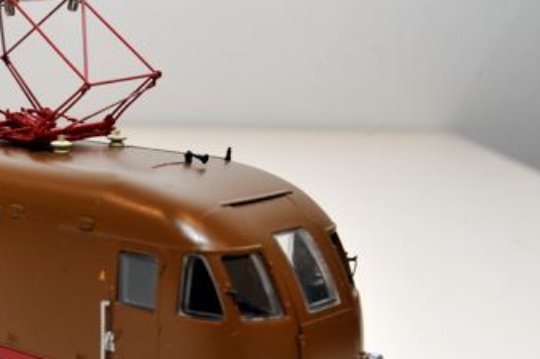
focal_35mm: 83
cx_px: -5
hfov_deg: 23.4
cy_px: 276
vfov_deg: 16.3
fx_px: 1244
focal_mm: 35
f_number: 16
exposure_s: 1/60
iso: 800
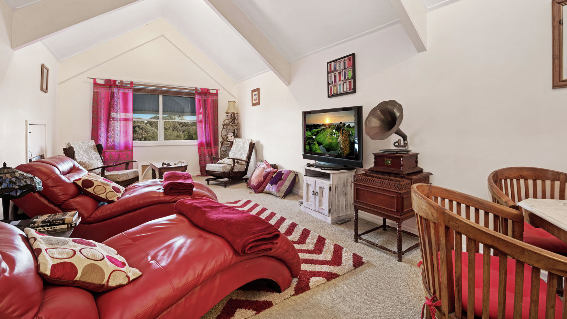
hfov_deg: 99.1
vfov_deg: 66.6
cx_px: 307
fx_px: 241
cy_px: 133
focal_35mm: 16
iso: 200
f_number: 11
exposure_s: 1.6
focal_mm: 14
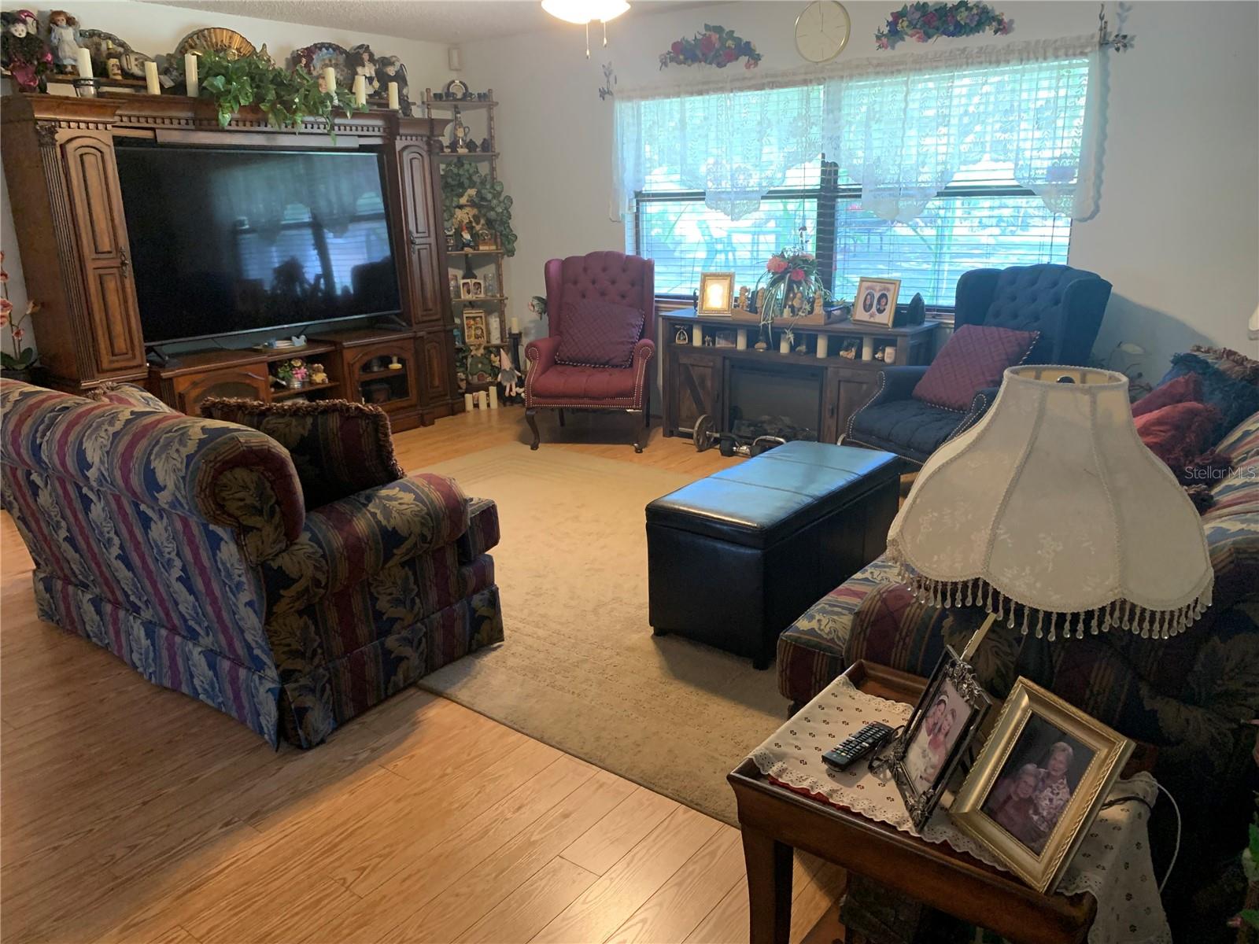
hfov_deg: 67.3
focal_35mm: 26
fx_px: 946
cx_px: 630
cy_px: 472
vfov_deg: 53.1
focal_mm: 4.25
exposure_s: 1/40
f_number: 1.8
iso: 320
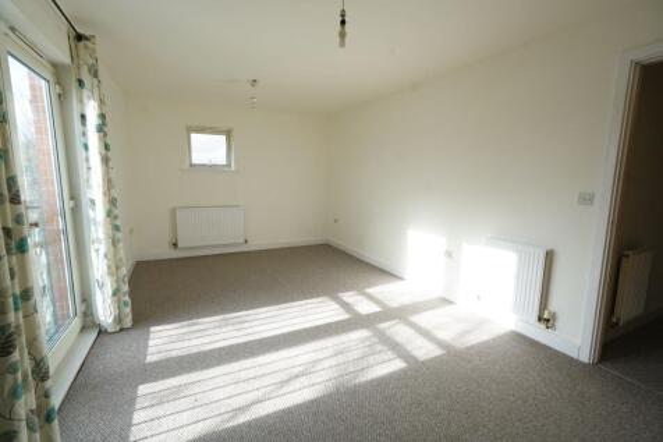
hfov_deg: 96.8
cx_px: 332
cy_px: 221
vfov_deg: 73.7
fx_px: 295
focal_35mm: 16
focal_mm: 16
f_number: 5.6
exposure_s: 1/250
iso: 500
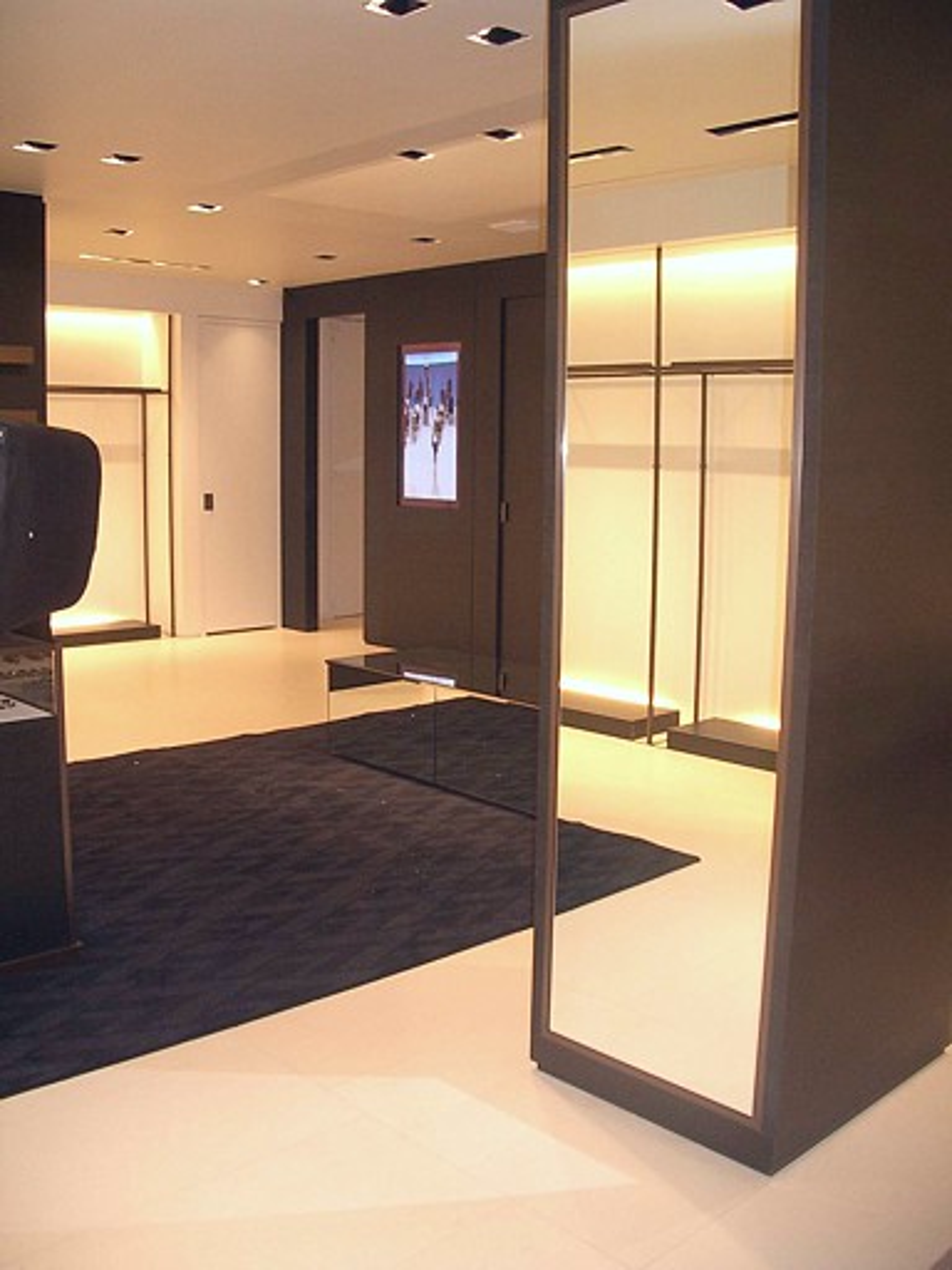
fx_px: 1283
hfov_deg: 40.7
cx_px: 476
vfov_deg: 52.6
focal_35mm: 35
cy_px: 635
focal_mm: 5.8
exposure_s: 1/50
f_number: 2.6
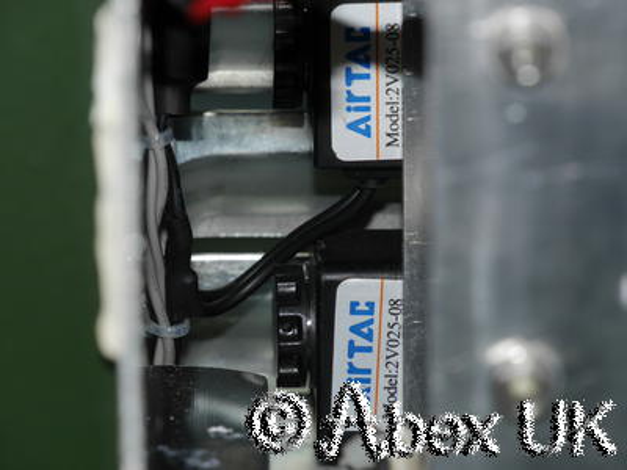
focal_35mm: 280
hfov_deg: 7.1
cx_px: 314
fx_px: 5072
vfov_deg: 5.3
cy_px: 235
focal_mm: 140
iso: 400
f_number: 9
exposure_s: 1/50
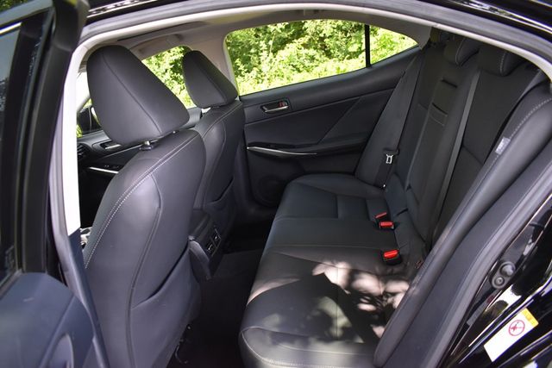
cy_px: 184
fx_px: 414
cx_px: 276
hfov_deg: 67.4
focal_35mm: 27
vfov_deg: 48.0
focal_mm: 18
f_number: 3.5
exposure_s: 1/125
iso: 800
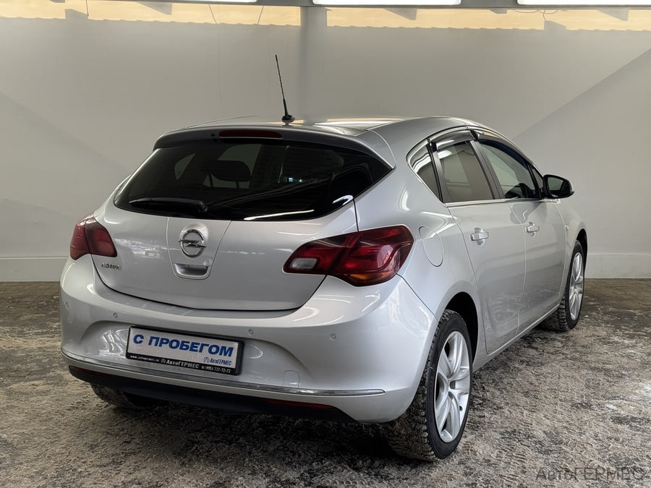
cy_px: 244
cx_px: 326
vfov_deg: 30.3
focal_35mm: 48
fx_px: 903
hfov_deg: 39.7
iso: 50
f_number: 1.78
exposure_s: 1/185
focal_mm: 6.76
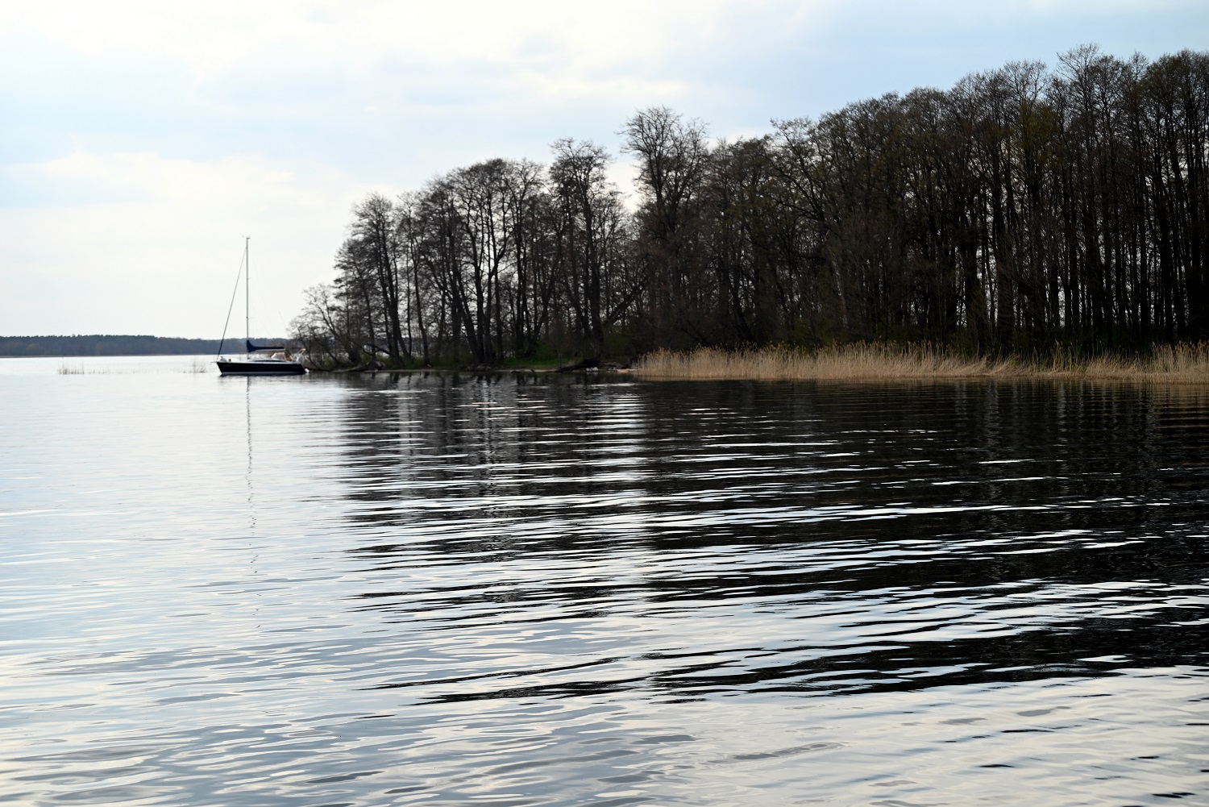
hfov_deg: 28.8
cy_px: 404
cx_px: 604
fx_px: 2351
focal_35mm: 70
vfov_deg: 19.5
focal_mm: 70
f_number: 5.6
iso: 160
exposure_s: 1/500
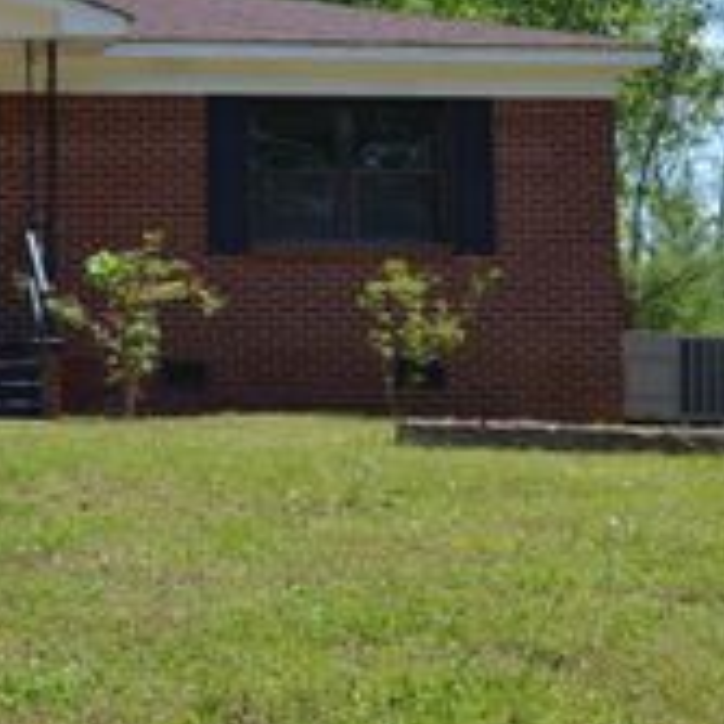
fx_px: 2532
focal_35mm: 107
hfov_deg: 16.0
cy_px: 128
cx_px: 9
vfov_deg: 16.1
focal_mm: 28
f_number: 7.1
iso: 100
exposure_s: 1/200
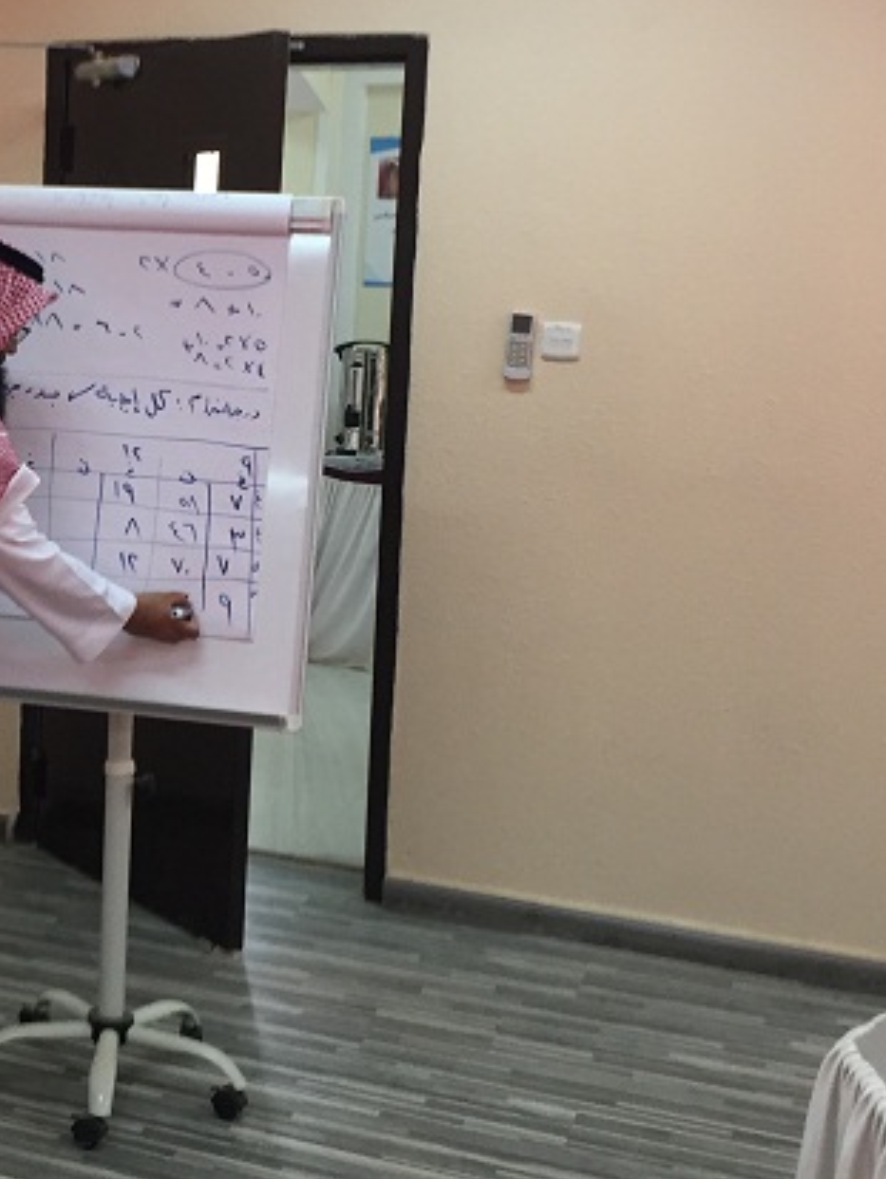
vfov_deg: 34.2
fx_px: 1909
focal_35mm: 56
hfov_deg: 24.6
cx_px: -46
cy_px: 473
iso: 40
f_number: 2.2
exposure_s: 1/30
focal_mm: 4.15
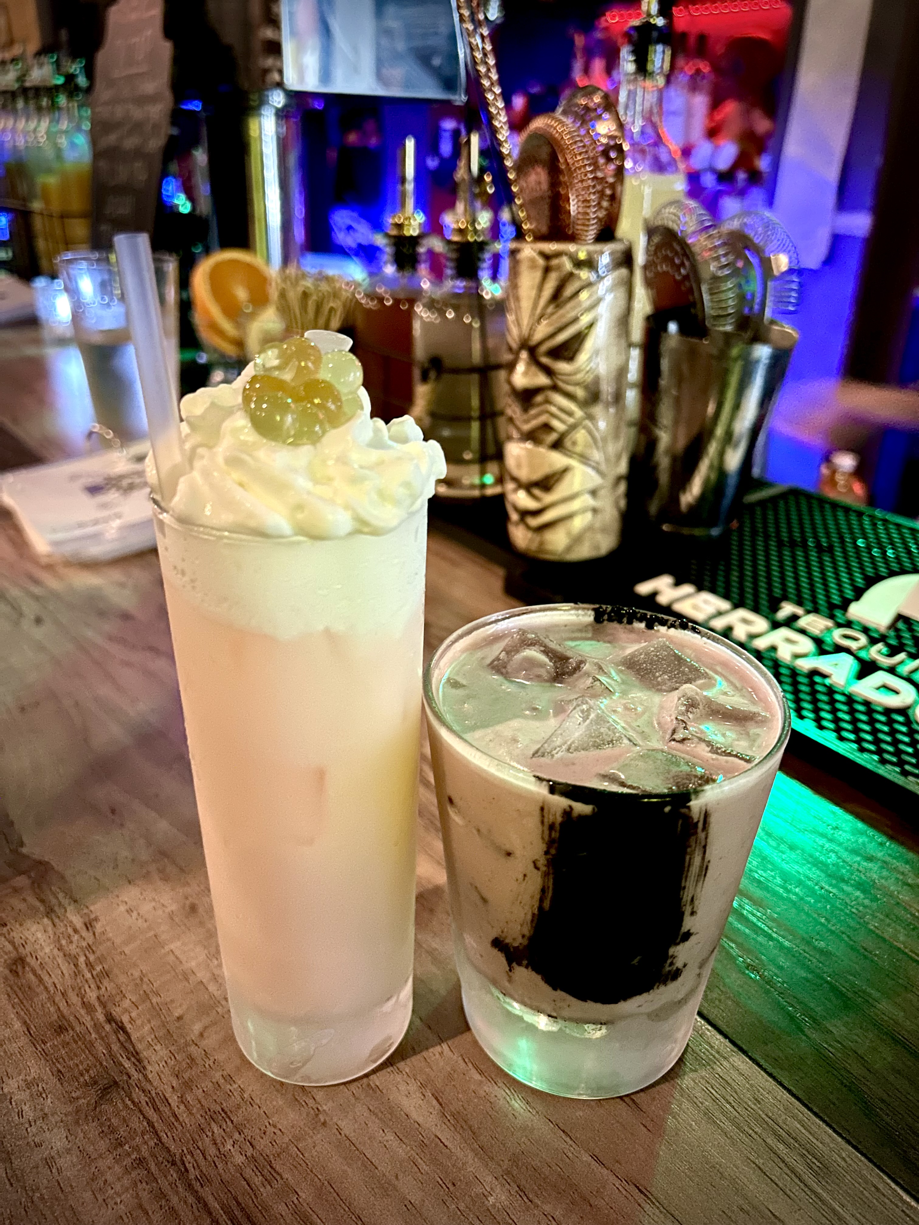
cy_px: 612
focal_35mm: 26
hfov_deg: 53.1
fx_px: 920
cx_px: 460
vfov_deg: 67.3
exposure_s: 1/15
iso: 640
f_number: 1.5
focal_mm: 5.7
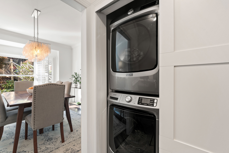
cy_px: 76
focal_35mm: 15
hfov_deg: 100.4
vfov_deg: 77.3
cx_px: 114
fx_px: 95
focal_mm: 10
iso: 100
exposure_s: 1/1.67
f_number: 8
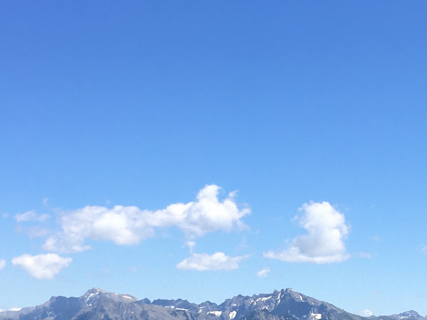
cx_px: 257
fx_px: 1197
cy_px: 311
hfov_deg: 20.2
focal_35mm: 97
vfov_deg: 15.0
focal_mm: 4.15
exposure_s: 1/1672
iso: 25
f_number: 2.2
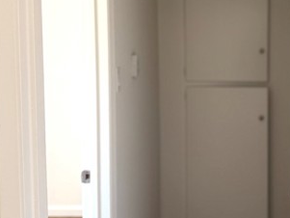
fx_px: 427
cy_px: 70
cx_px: 225
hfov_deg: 36.4
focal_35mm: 51
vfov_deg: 28.4
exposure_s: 1/99
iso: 200
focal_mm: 6.76
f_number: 1.78
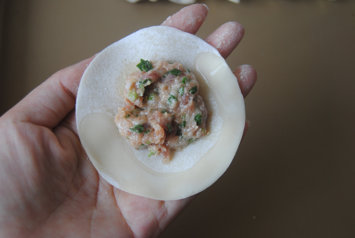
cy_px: 119
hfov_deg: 38.8
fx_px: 504
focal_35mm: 51
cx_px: 178
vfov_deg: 26.6
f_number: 4.5
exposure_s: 1/80
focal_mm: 34
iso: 200
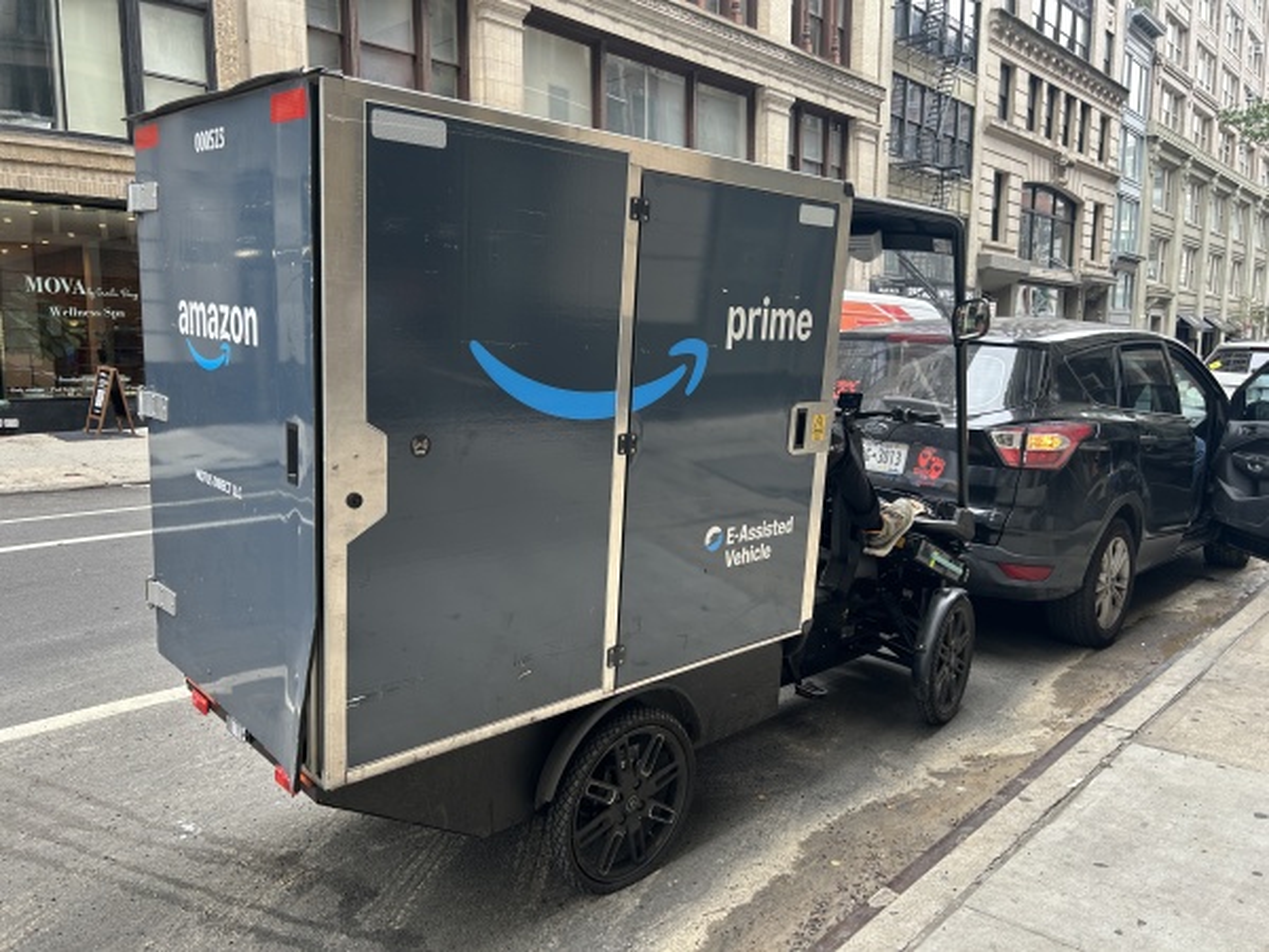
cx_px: 634
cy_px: 476
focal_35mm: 26
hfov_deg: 67.3
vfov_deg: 53.1
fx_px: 953
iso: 32
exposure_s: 1/144
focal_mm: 5.7
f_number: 1.5
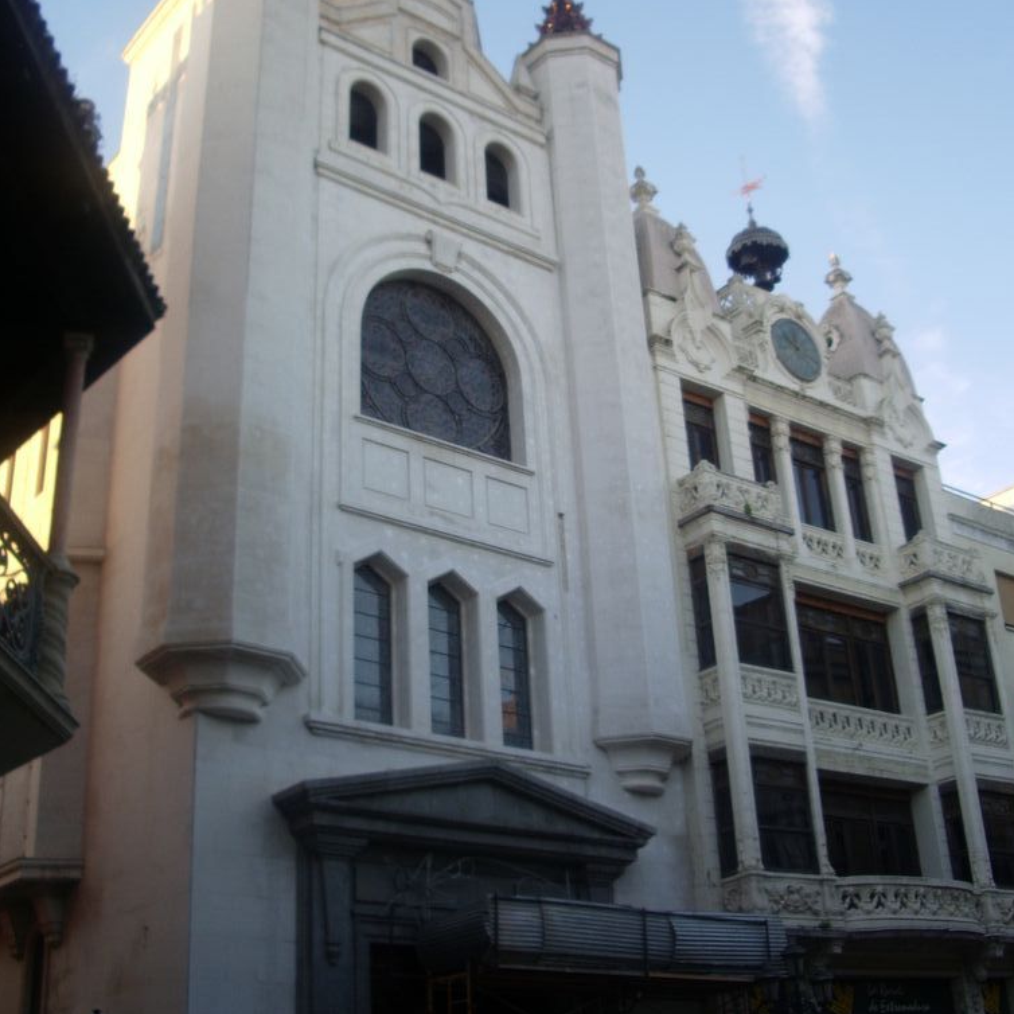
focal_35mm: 42
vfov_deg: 40.0
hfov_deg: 40.0
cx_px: 511
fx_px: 1392
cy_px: 469
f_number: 2.6
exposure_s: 1/80
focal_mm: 5.8
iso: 50
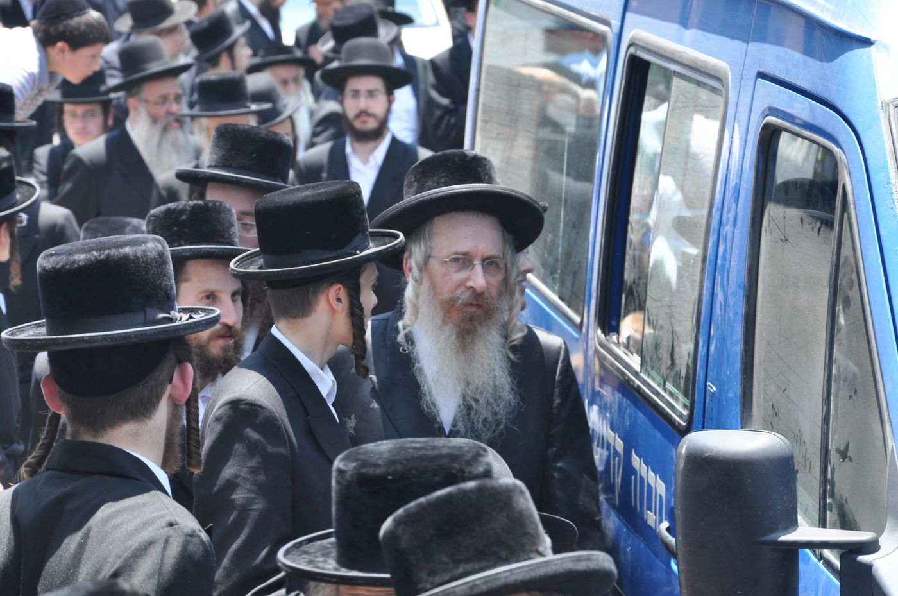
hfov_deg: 13.1
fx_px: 3923
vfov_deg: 8.7
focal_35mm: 158
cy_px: 298
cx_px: 449
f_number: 9
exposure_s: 1/160
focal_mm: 105
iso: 400
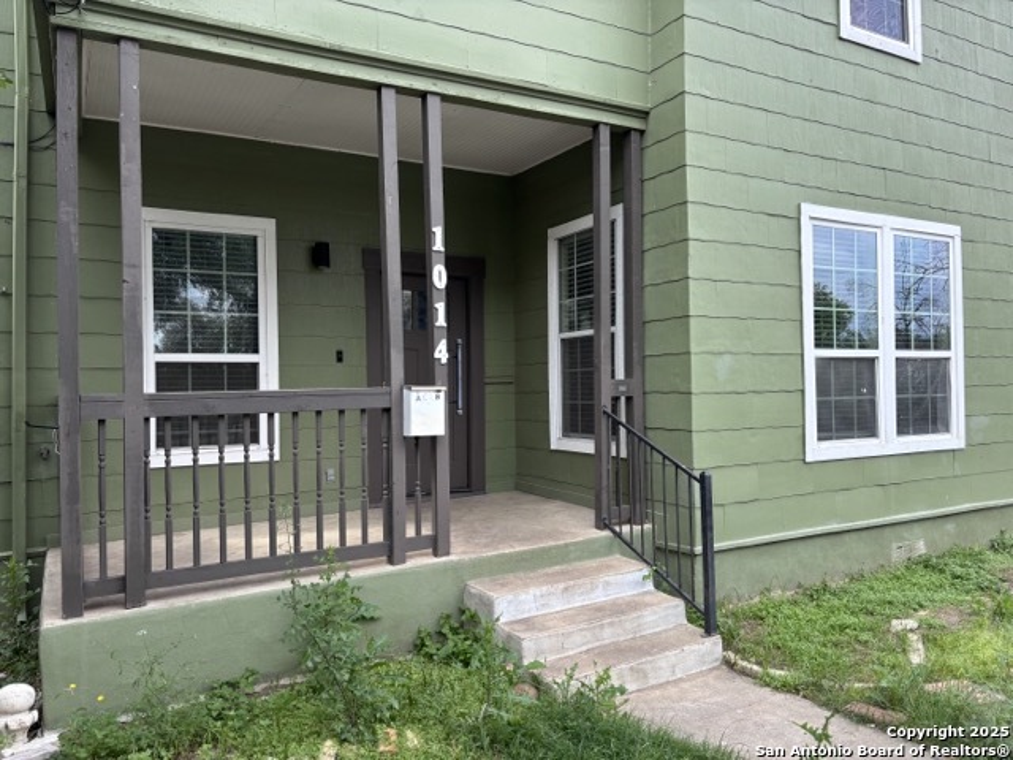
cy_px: 380
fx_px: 761
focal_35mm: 26
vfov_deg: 53.1
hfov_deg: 67.3
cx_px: 506
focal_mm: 5.96
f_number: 1.6
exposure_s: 1/601
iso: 50
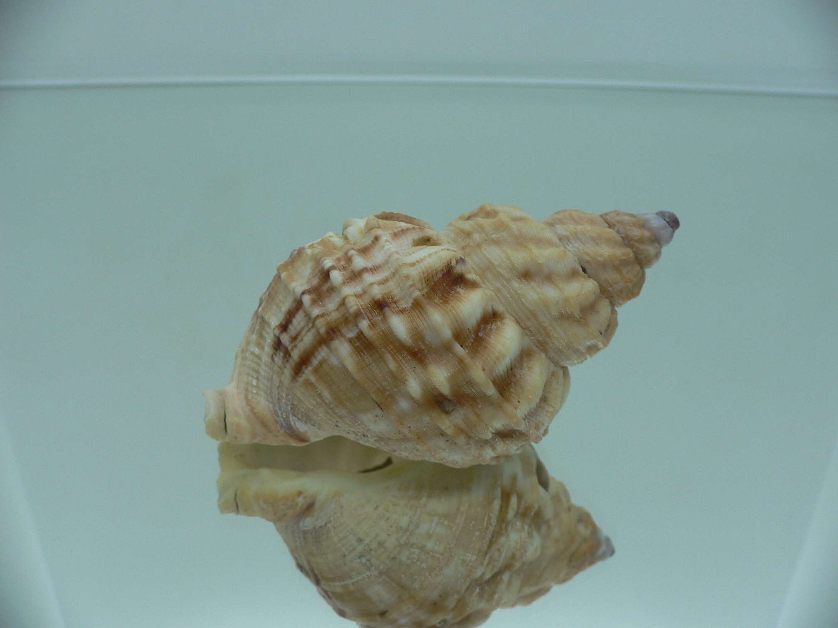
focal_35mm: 35
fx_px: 847
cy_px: 314
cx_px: 419
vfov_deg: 40.7
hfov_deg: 52.6
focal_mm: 4.6
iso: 80
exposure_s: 1/60
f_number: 2.8
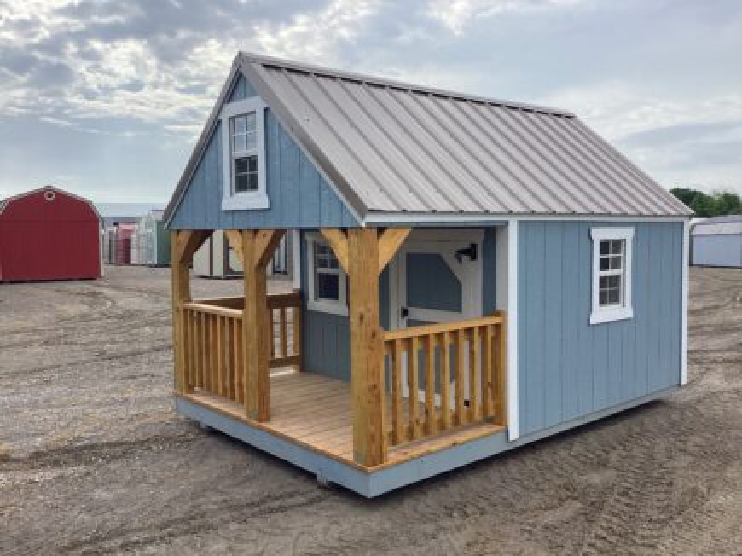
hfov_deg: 58.4
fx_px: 664
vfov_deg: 45.4
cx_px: 371
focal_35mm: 31
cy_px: 278
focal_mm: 3.3
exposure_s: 1/1045
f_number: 2.4
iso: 25
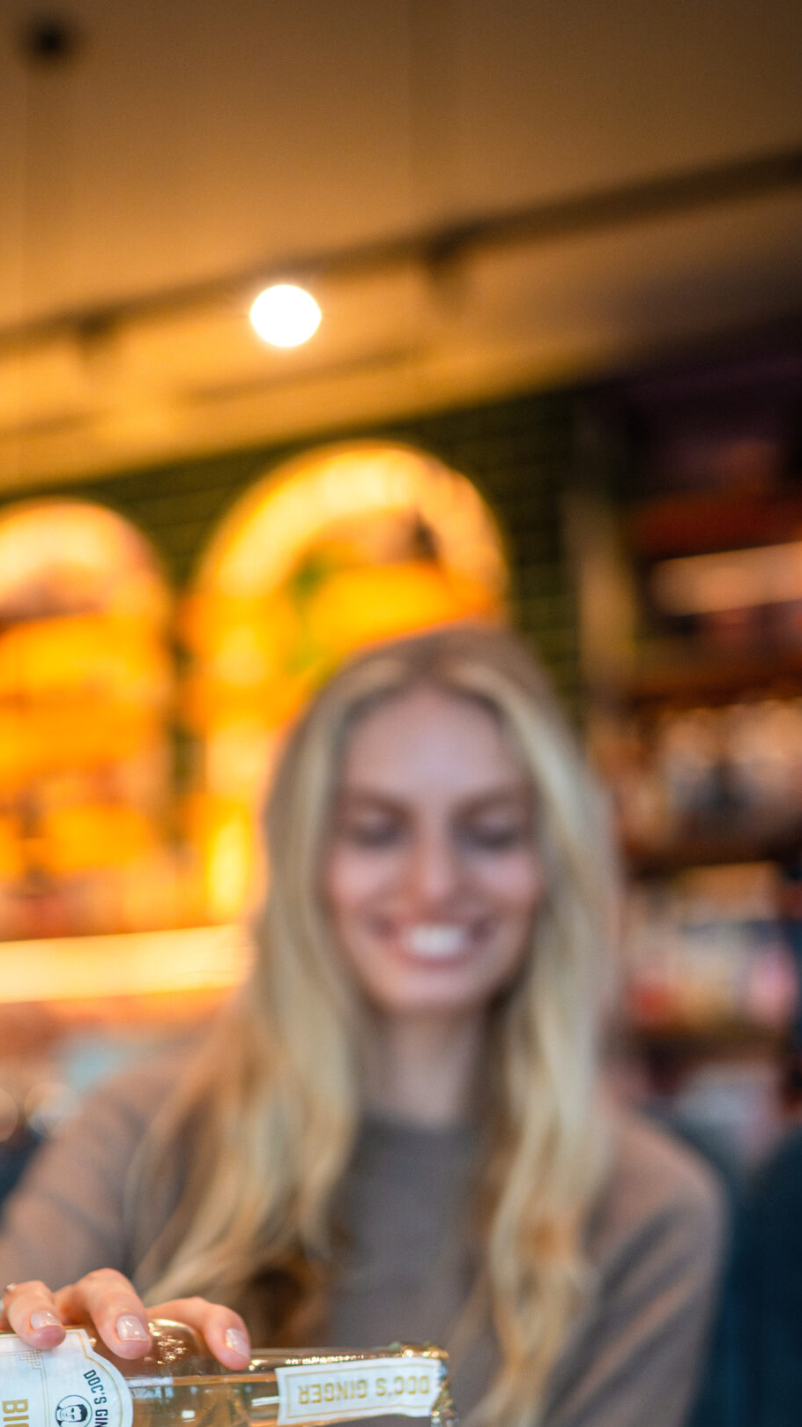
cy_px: 924
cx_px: 300
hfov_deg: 20.7
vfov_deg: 35.7
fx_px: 2193
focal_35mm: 58
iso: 800
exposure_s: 1/800
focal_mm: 35
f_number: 1.4
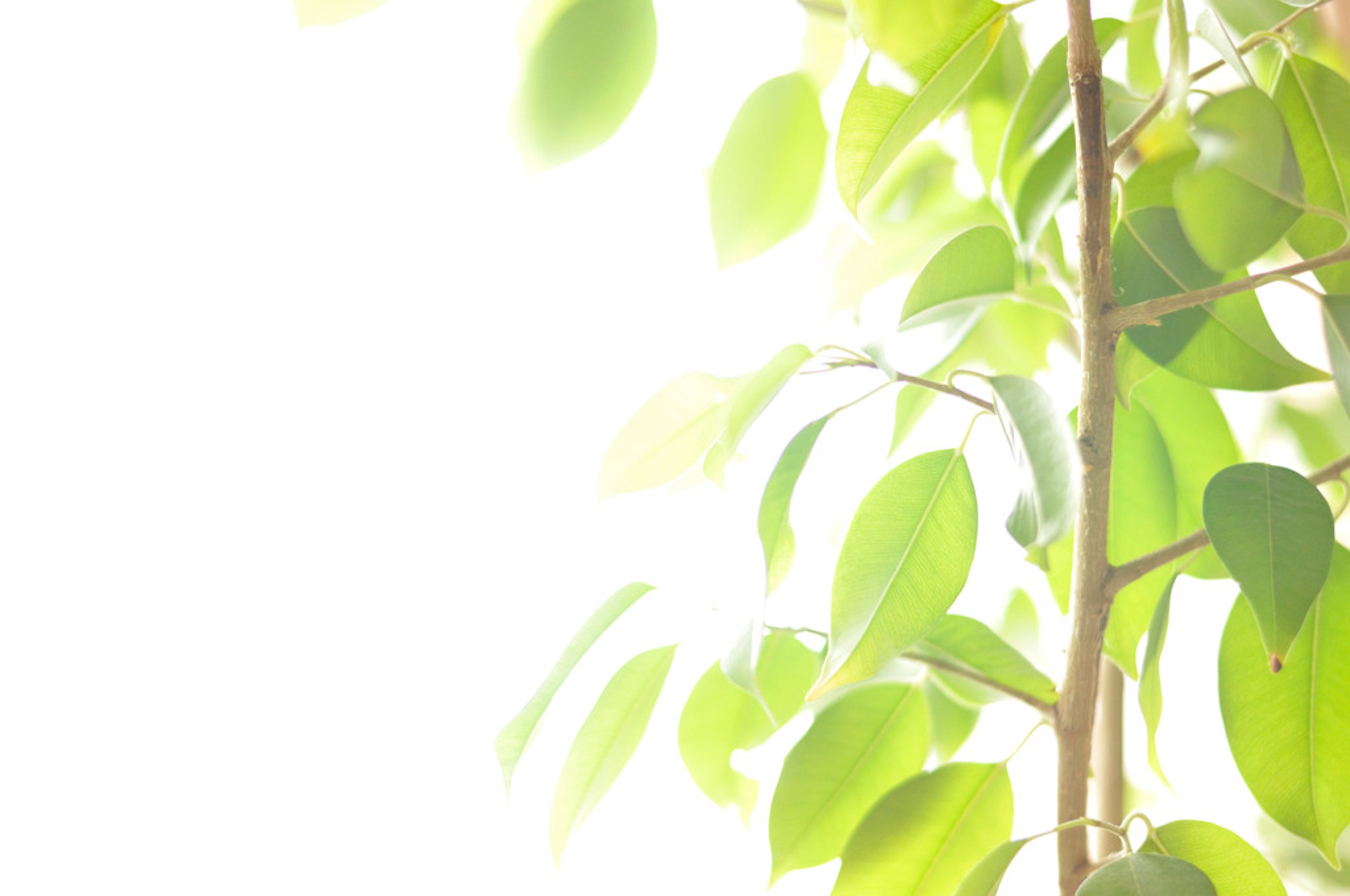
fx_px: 2809
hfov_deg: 27.0
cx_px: 675
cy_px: 448
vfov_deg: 18.1
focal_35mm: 75
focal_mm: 50
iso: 1600
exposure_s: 1/400
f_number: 2
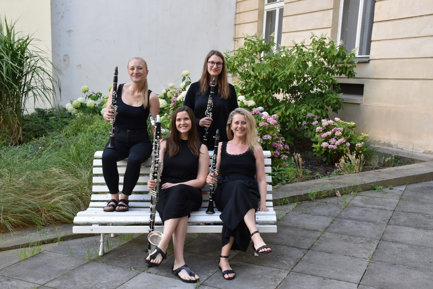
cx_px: 216
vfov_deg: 34.2
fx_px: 469
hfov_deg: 49.6
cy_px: 144
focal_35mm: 39
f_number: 5.6
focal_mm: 26
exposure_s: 1/125
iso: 400
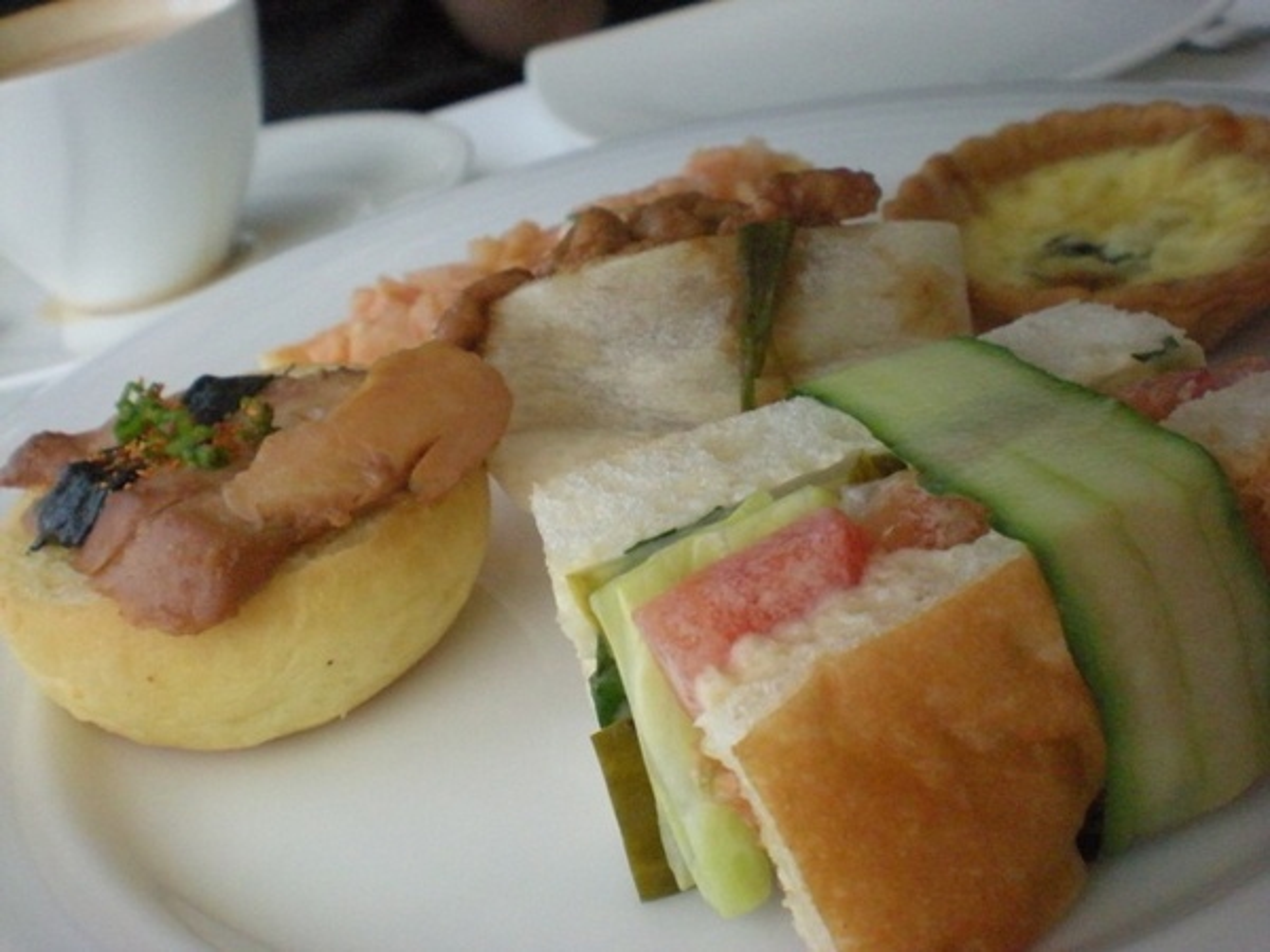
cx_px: 635
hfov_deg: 49.0
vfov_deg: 37.7
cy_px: 476
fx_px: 1394
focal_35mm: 38
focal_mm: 6.3
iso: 800
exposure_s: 1/406
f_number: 4.6
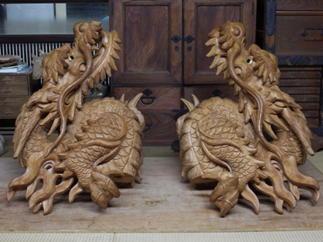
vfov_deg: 26.1
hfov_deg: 34.4
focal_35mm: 56
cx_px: 162
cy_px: 121
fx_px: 522
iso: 400
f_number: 5.1
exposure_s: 1/8
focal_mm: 28
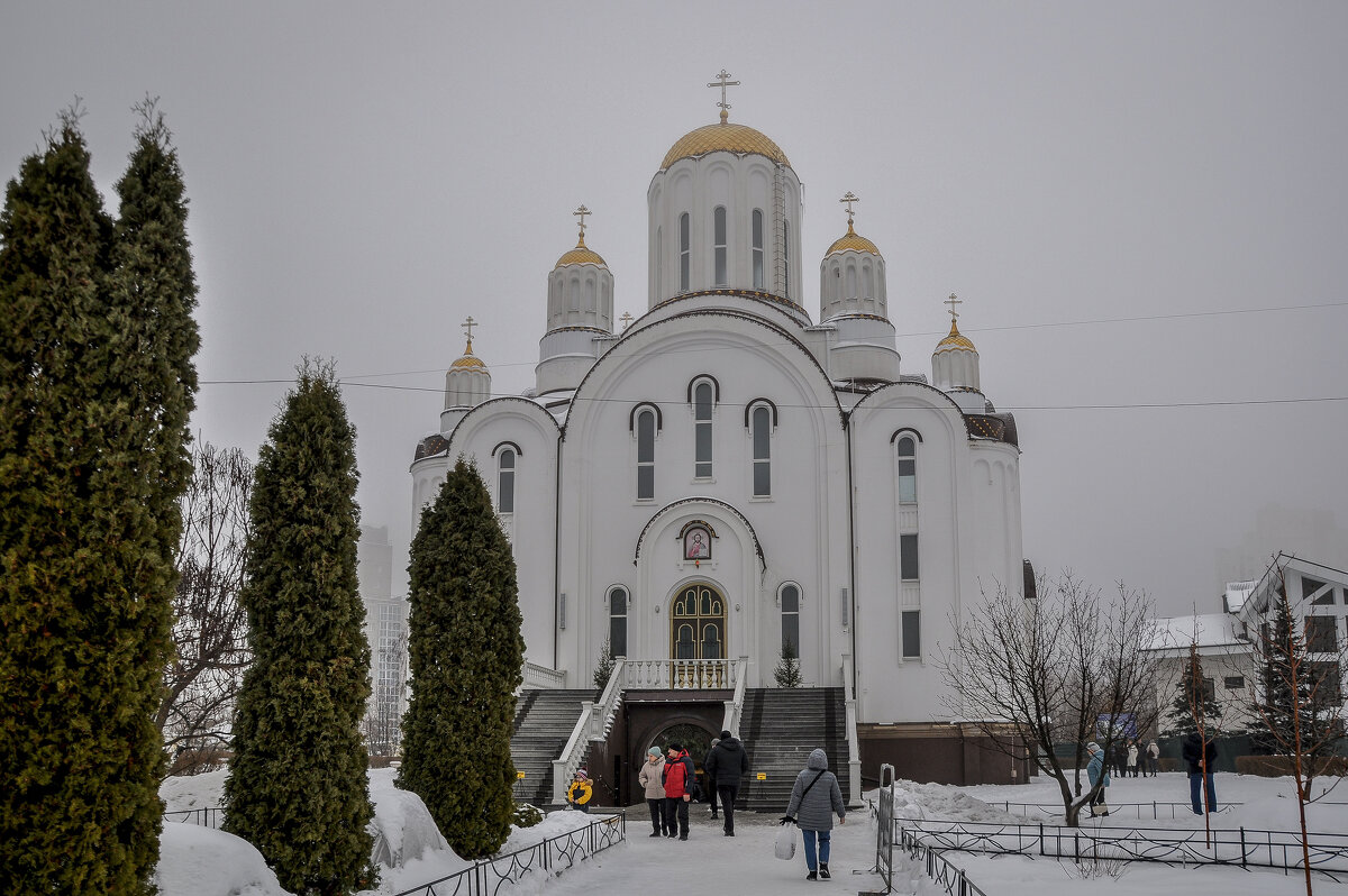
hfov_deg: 67.4
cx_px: 674
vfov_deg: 47.9
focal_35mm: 27
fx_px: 1010
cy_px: 448
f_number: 6.3
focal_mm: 18
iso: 200
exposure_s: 1/160
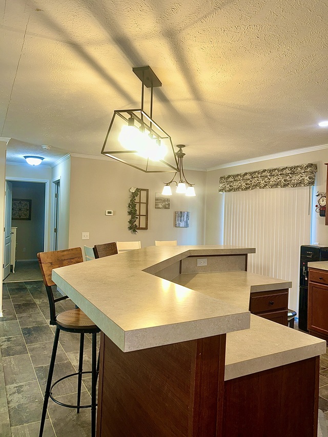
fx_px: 328
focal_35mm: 26
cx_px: 164
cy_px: 218
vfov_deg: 67.3
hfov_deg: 53.1
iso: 32
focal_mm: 5.7
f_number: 1.5
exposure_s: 1/27
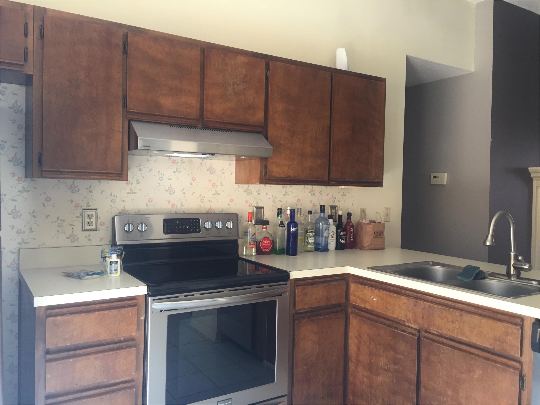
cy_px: 202
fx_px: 452
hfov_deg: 61.7
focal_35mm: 29
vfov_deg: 48.2
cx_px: 270
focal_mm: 4.15
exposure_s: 1/30
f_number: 2.2
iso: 50
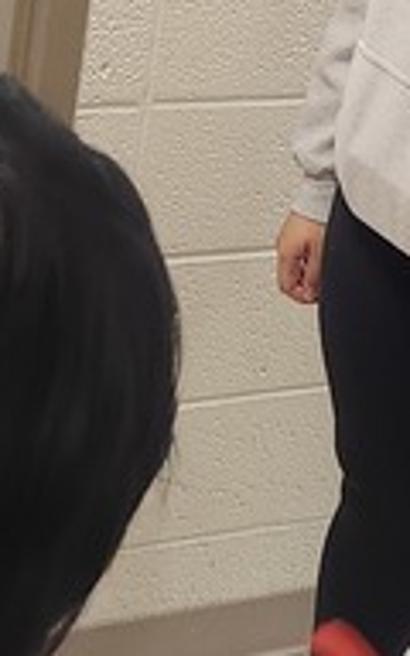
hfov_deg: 10.1
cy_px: 113
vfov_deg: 15.9
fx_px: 2324
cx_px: 311
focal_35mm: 130
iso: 400
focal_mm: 5.4
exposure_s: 1/120
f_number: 1.8
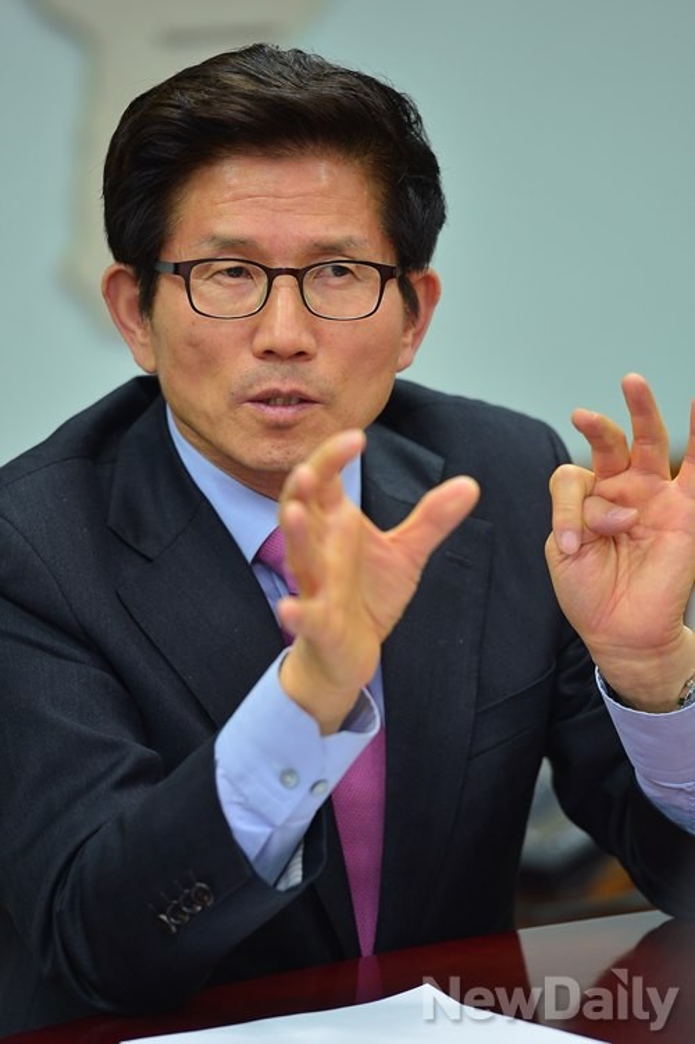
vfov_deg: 10.3
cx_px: 348
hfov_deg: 6.9
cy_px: 522
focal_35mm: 200
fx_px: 5797
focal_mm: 200
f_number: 3.2
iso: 1000
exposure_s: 1/200
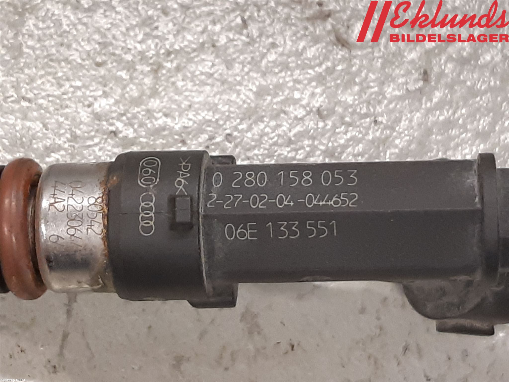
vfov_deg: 53.1
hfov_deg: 67.3
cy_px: 191
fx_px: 382
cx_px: 254
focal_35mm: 26
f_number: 1.7
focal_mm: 3.93
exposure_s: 1/50
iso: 160
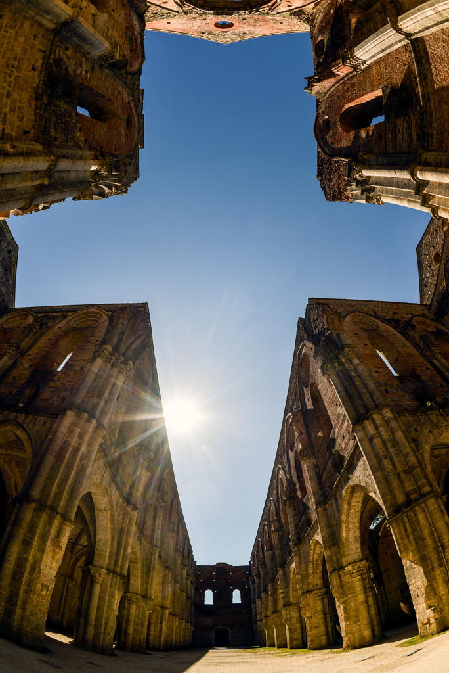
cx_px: 224
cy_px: 336
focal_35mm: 16
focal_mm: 16
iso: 100
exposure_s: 1/1600
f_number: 6.3
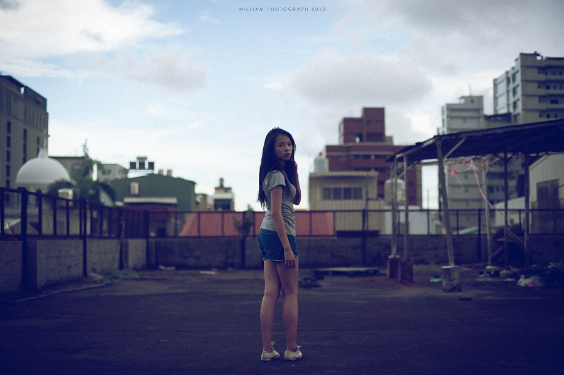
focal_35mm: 50
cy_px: 188
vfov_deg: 26.9
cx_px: 282
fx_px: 782
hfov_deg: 39.6
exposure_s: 1/1000
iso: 160
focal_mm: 50
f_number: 2
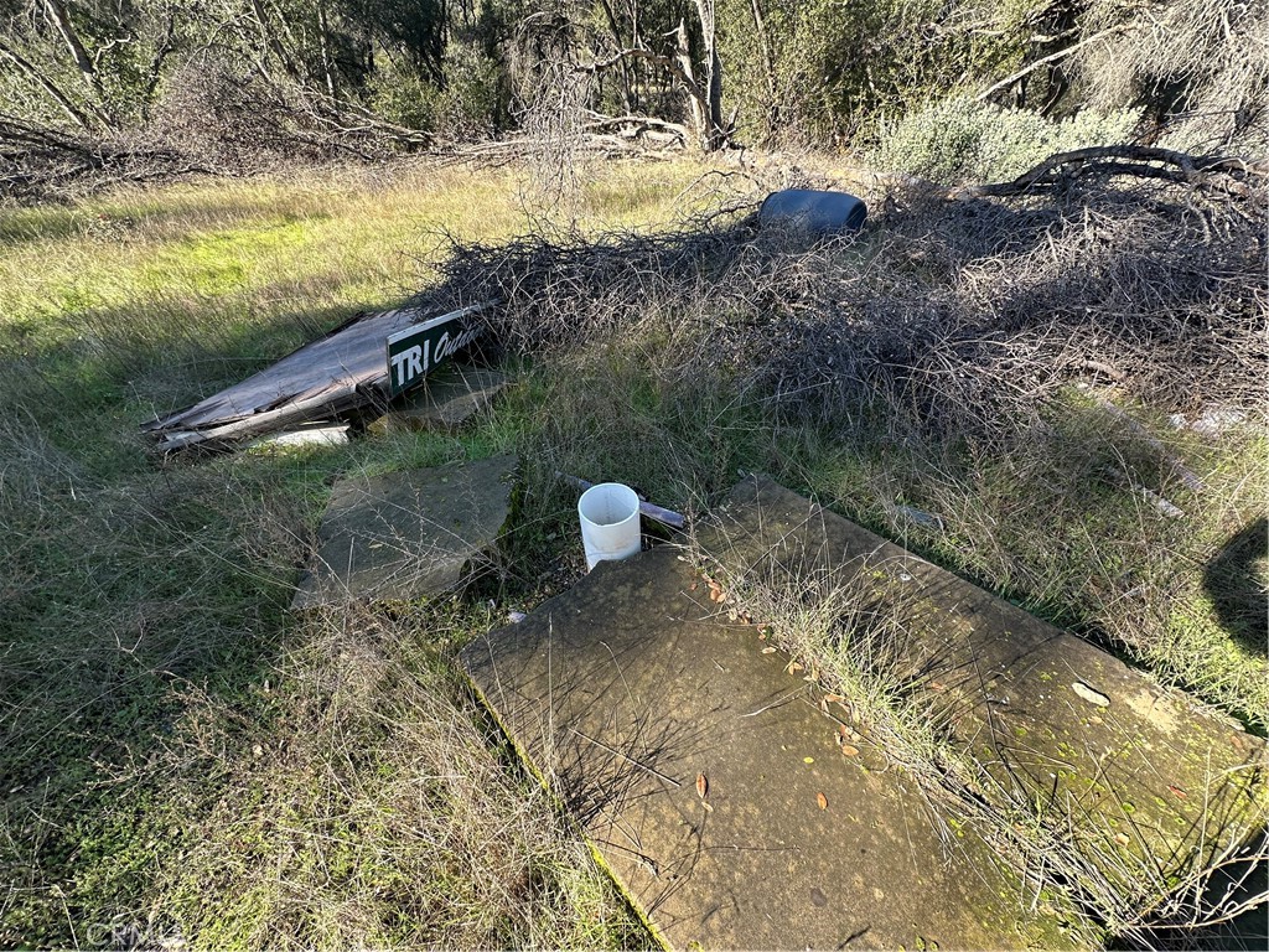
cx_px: 634
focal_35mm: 14
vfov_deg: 85.7
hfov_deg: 102.1
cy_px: 476
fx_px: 513
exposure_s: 1/138
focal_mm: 2.22
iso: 40
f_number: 2.2
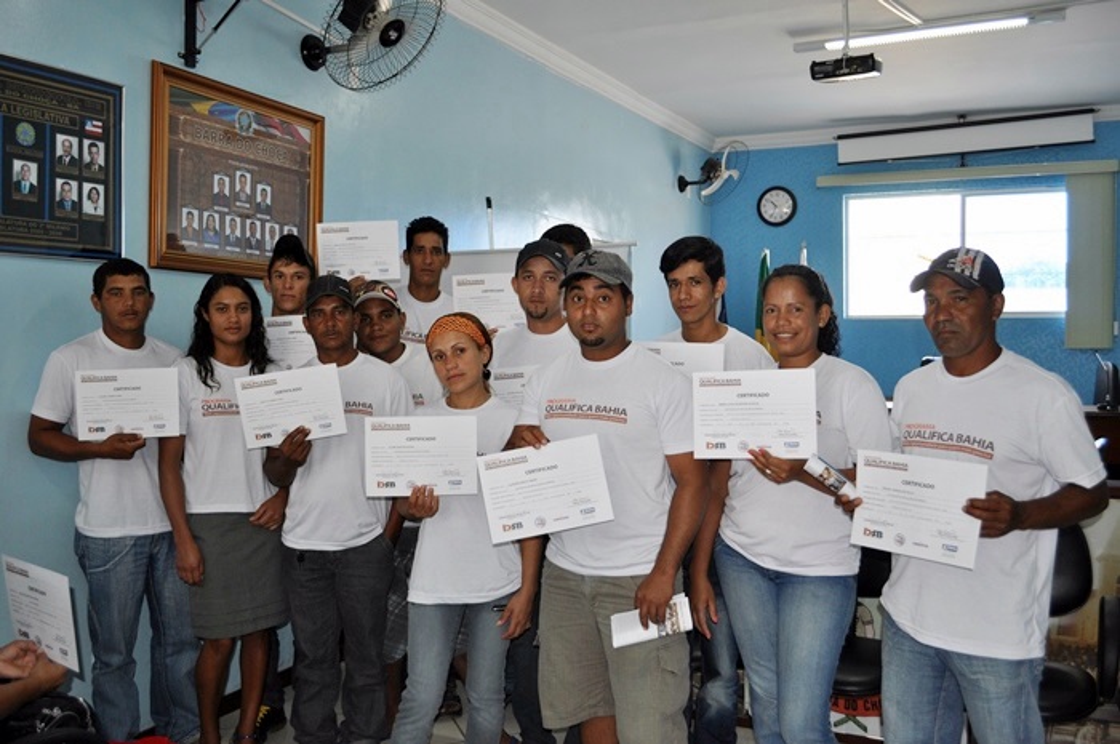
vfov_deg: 39.9
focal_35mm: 33
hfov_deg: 57.3
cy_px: 372
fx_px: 1025
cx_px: 560
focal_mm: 22
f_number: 3.8
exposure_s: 1/125
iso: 400
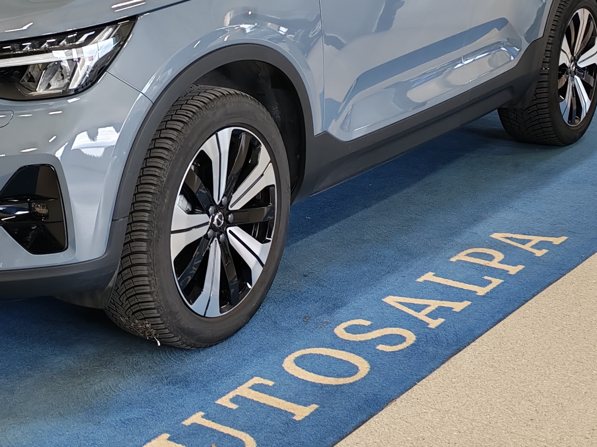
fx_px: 1259
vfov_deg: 20.0
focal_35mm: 73
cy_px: 93
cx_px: 125
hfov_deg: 26.2
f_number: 1.9
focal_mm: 6.12
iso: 160
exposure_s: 1/100
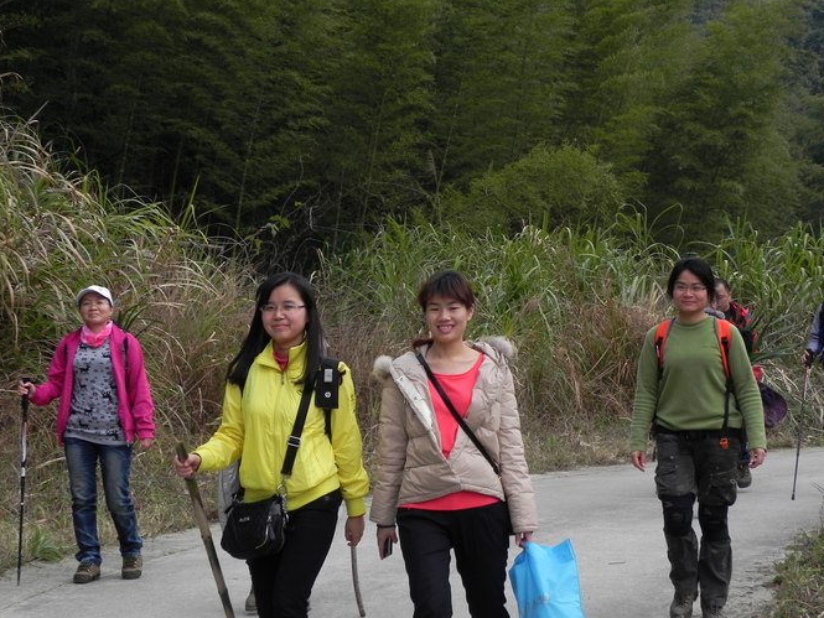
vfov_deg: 14.8
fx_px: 2381
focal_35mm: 100
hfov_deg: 19.6
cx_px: 420
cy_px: 320
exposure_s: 1/200
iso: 160
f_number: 5
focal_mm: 16.9
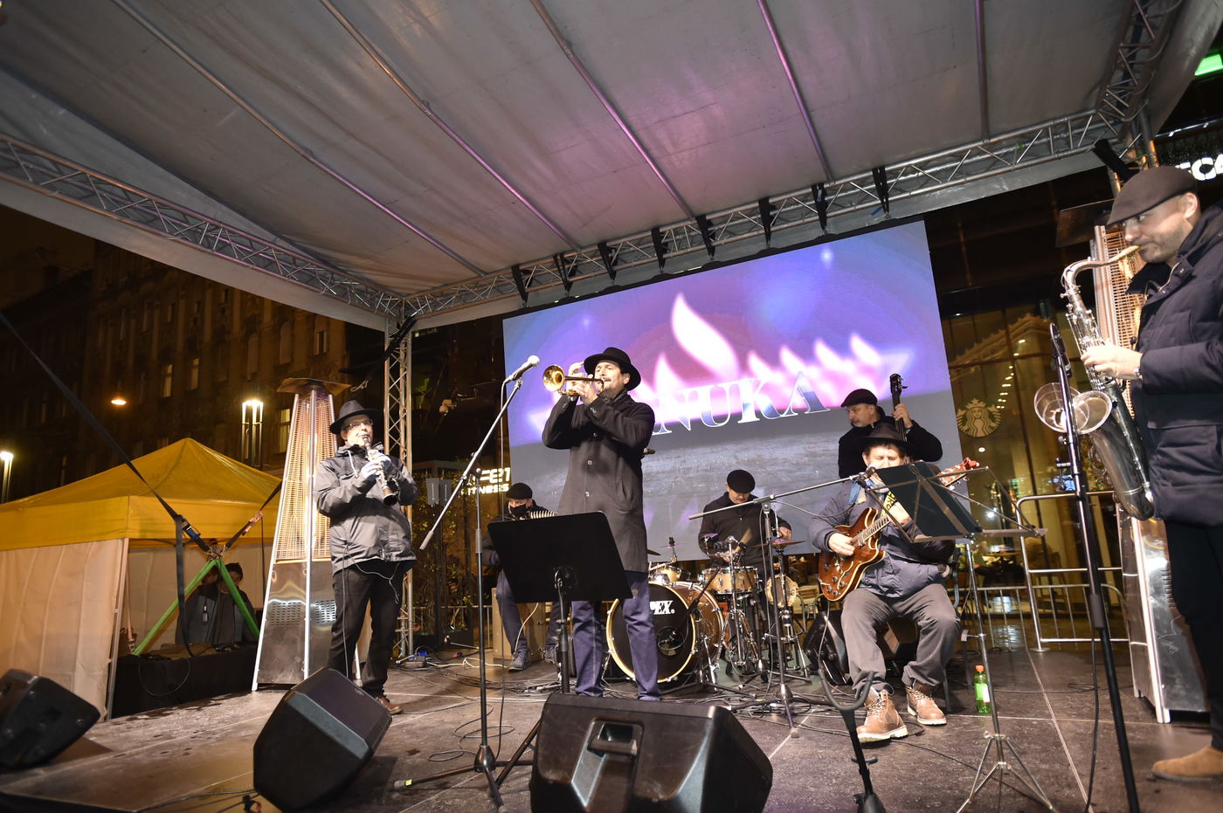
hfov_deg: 78.6
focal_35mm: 22
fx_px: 747
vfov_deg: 57.1
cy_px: 406
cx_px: 612
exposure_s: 1/60
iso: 2000
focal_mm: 22
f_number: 3.5
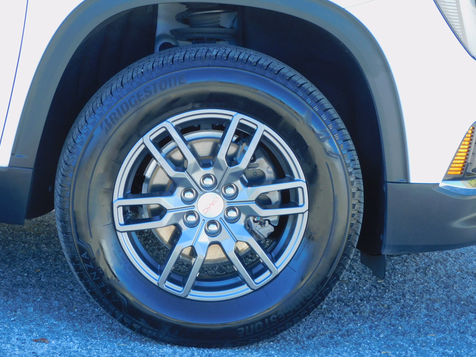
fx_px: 2338
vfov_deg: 8.7
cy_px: 180
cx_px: 217
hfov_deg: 11.6
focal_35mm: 170
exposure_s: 1/60
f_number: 5.2
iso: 160
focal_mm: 26.9
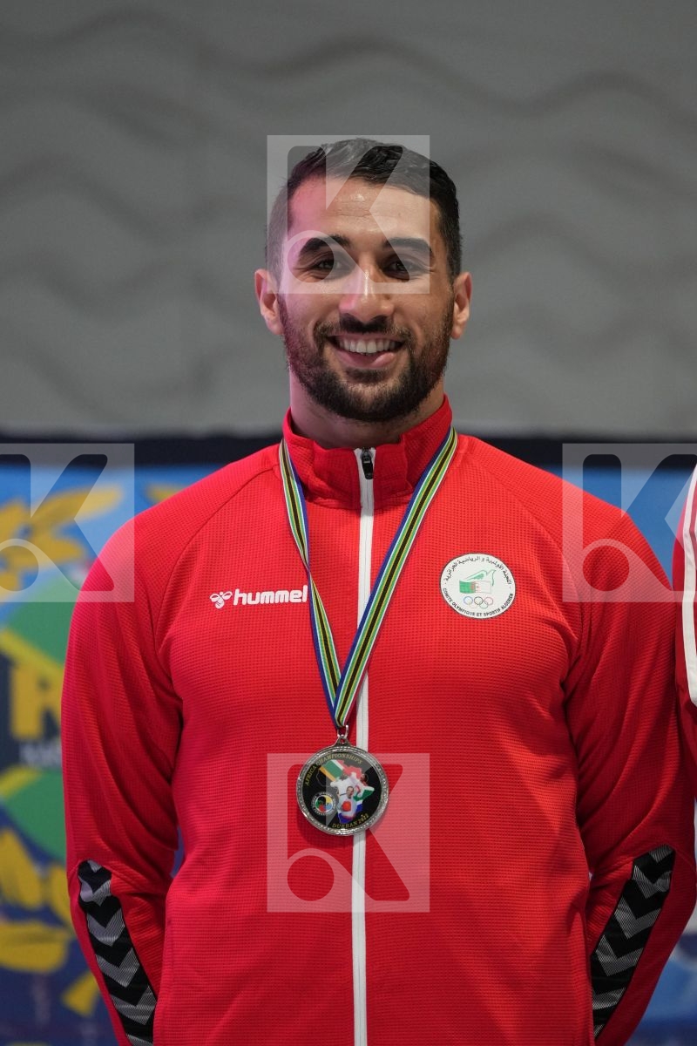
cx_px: 348
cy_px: 523
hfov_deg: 4.6
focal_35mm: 300
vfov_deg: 6.9
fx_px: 8712
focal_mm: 200
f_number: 2.8
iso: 2000
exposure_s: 1/250
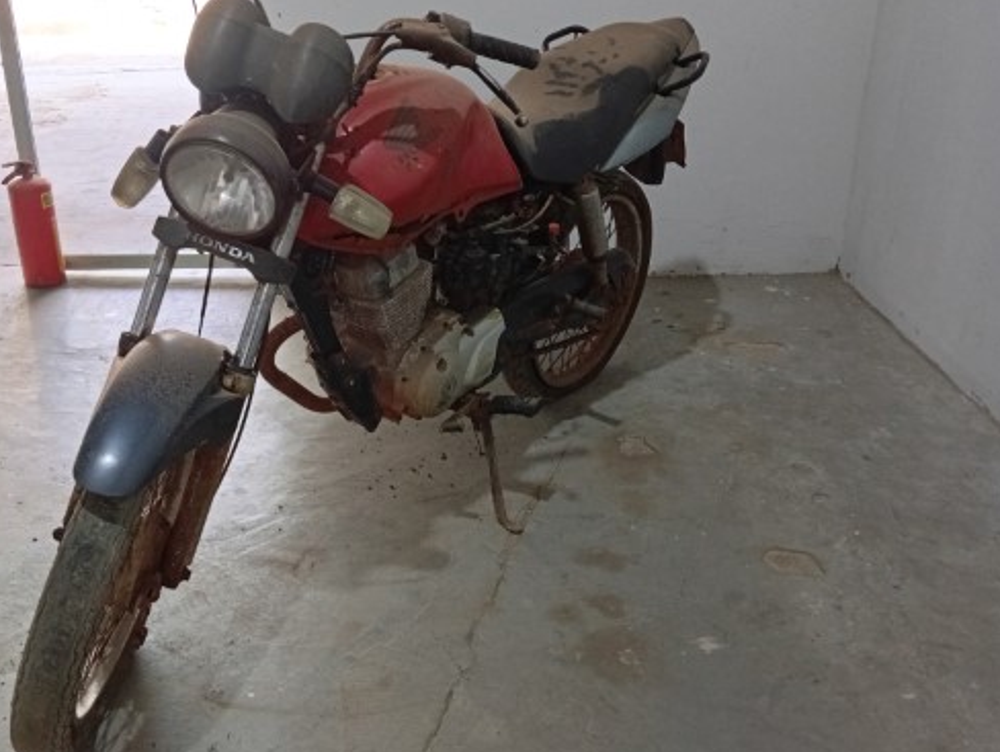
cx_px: 383
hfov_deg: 53.4
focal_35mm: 34
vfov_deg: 41.8
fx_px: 983
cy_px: 338
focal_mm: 4.15
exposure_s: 1/30
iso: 509
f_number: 1.8
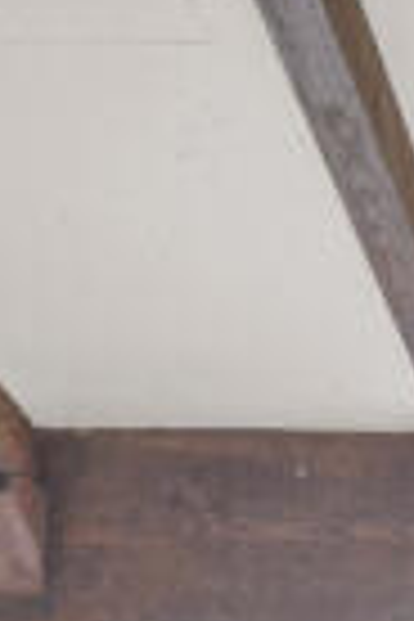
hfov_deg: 8.5
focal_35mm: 148
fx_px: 2553
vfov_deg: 11.4
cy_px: 1505
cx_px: 968
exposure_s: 1
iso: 200
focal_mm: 20
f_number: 16
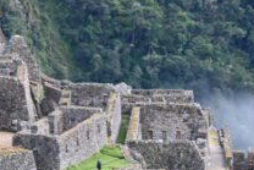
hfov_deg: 4.1
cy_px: 216
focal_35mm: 502
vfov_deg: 2.7
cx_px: 175
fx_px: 3544
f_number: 5
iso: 640
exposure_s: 1/125
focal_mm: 116
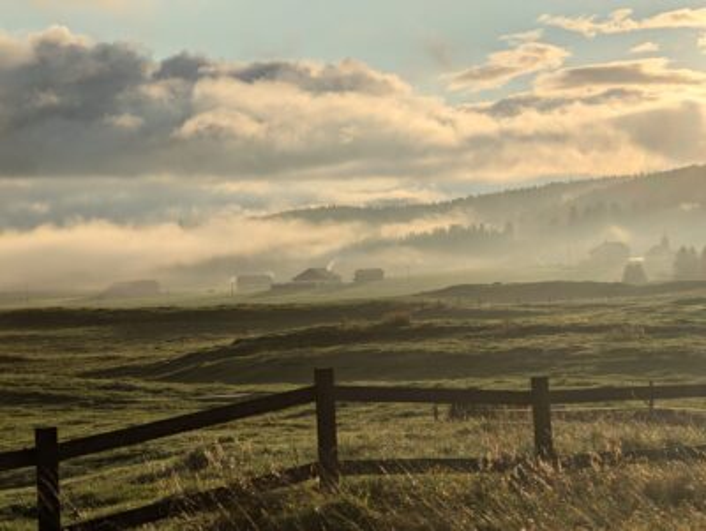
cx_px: 353
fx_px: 2164
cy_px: 266
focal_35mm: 106
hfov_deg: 18.5
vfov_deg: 14.0
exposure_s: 1/1305
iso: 29
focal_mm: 19
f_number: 3.5
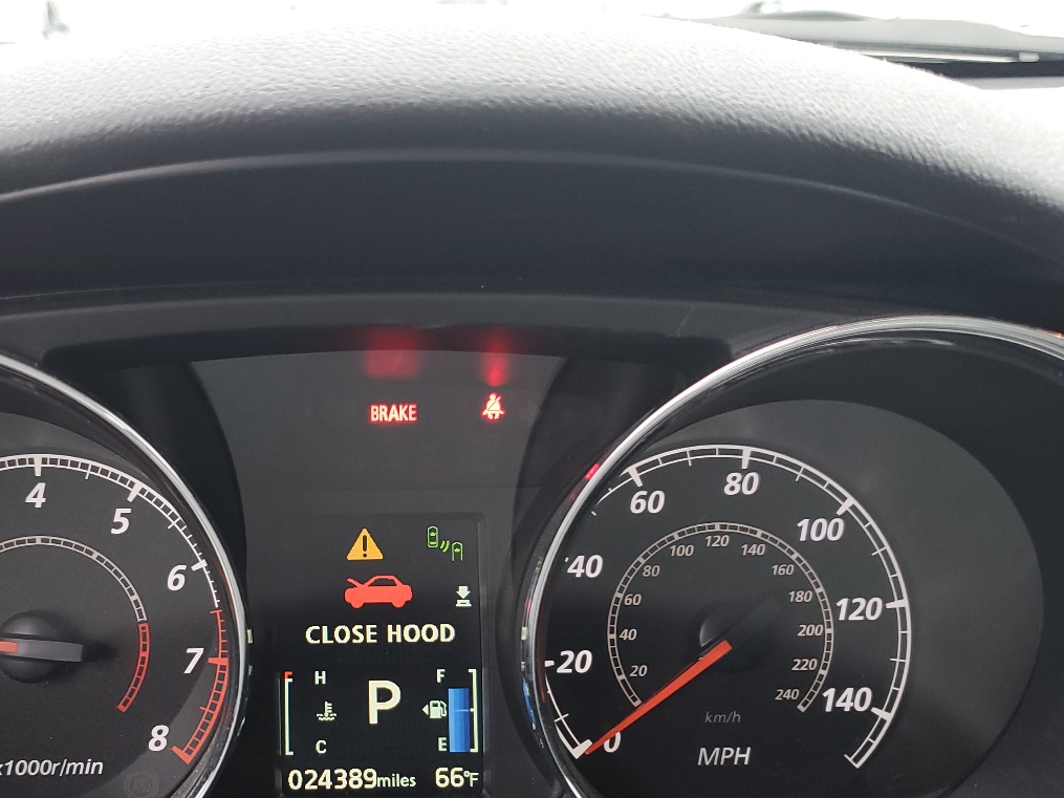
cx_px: 364
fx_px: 1260
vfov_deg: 34.6
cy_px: 566
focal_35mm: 41
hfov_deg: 45.2
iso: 59
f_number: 1.5
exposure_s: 1/60.2
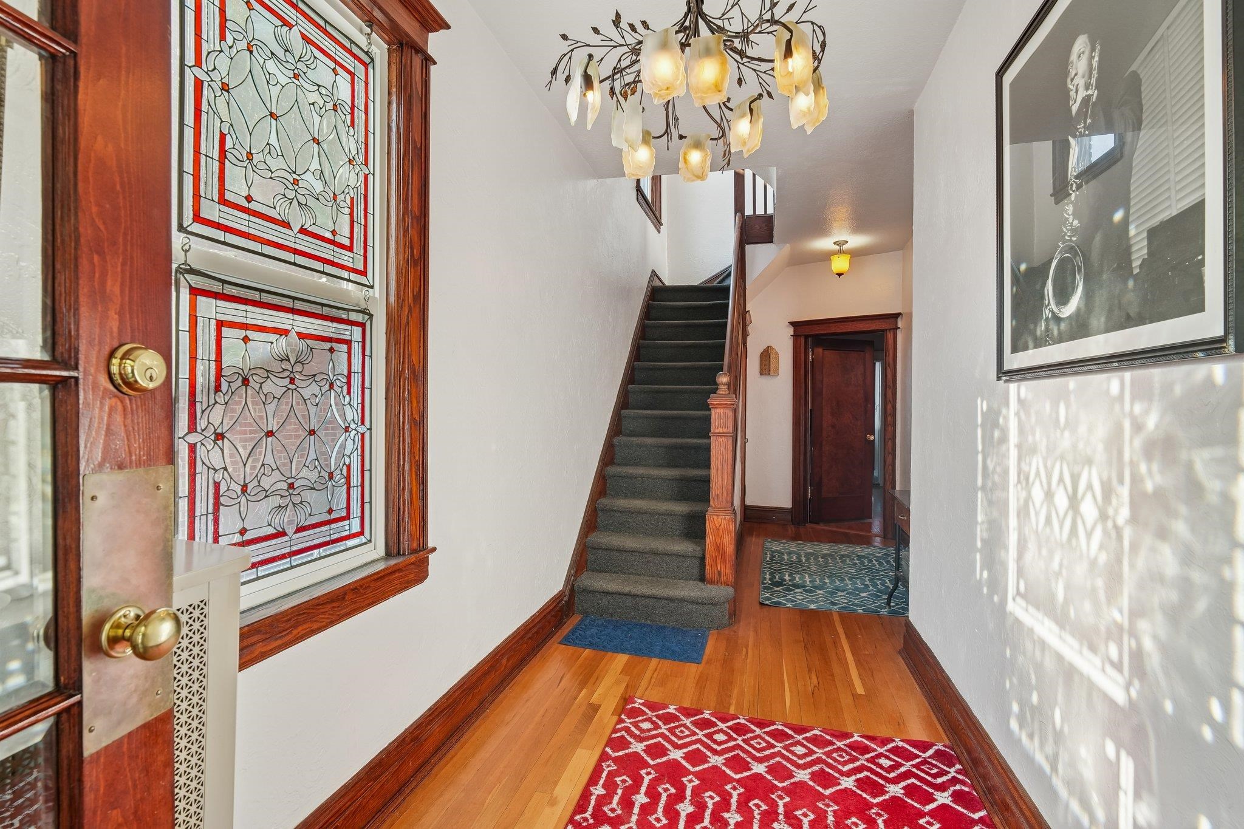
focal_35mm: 16
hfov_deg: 96.7
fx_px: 553
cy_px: 414
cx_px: 622
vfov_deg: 73.7
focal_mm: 16
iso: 400
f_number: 8
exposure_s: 1/15
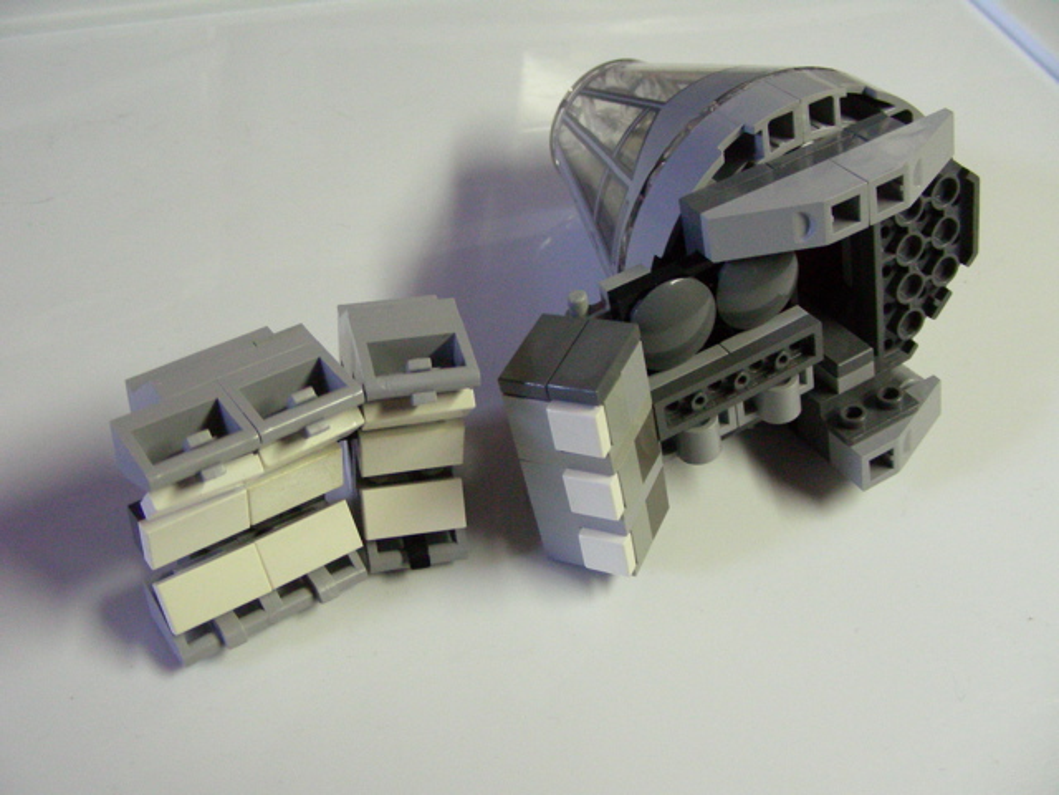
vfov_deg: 37.7
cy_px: 398
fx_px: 1163
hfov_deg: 49.0
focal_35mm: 38
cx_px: 530
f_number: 3.5
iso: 400
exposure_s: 1/55.8
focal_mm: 6.3
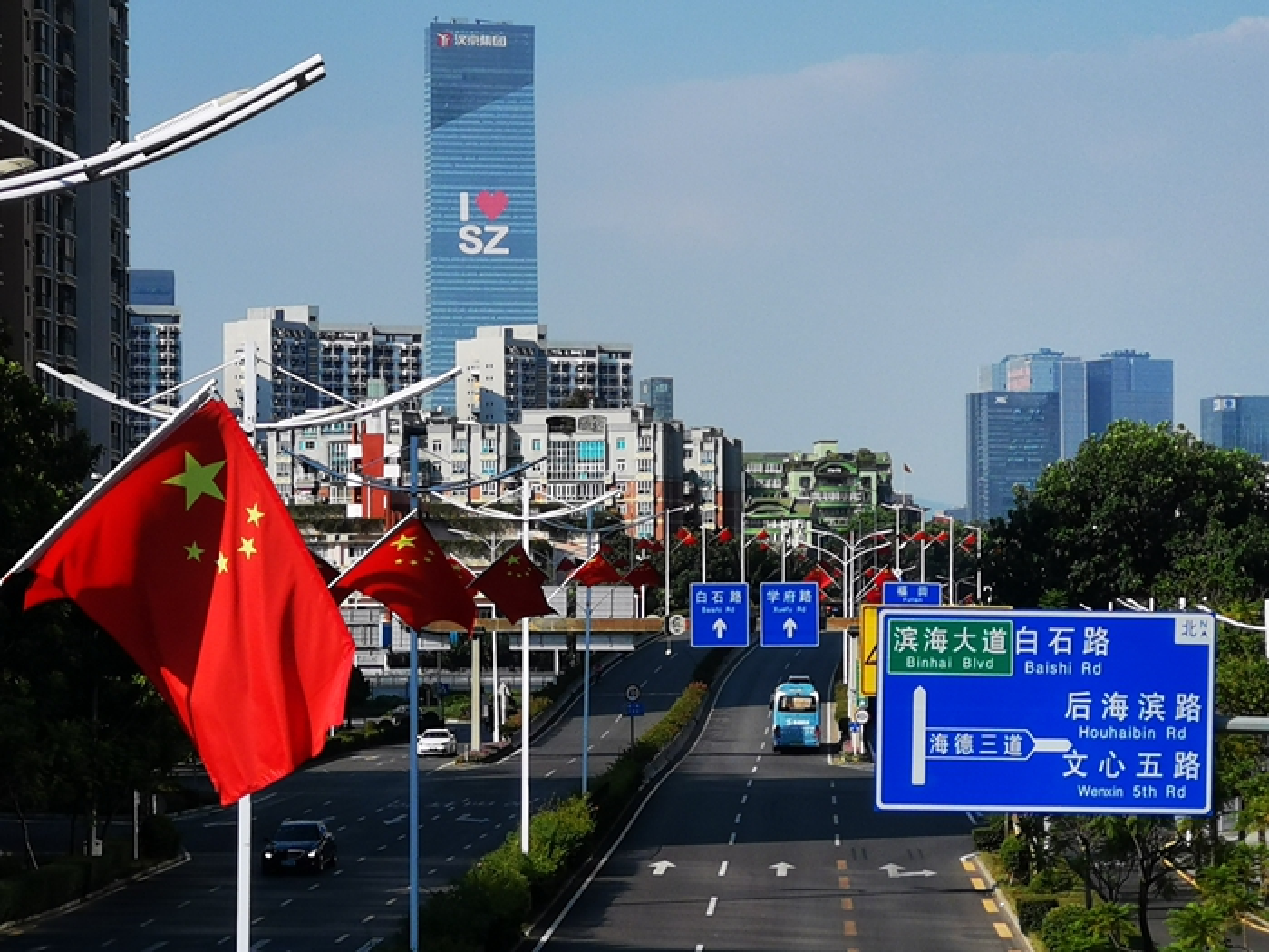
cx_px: 634
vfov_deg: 14.0
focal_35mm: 106
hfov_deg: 18.5
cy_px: 476
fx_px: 3886
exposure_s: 1/1538
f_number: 2.4
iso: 50
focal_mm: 3.95
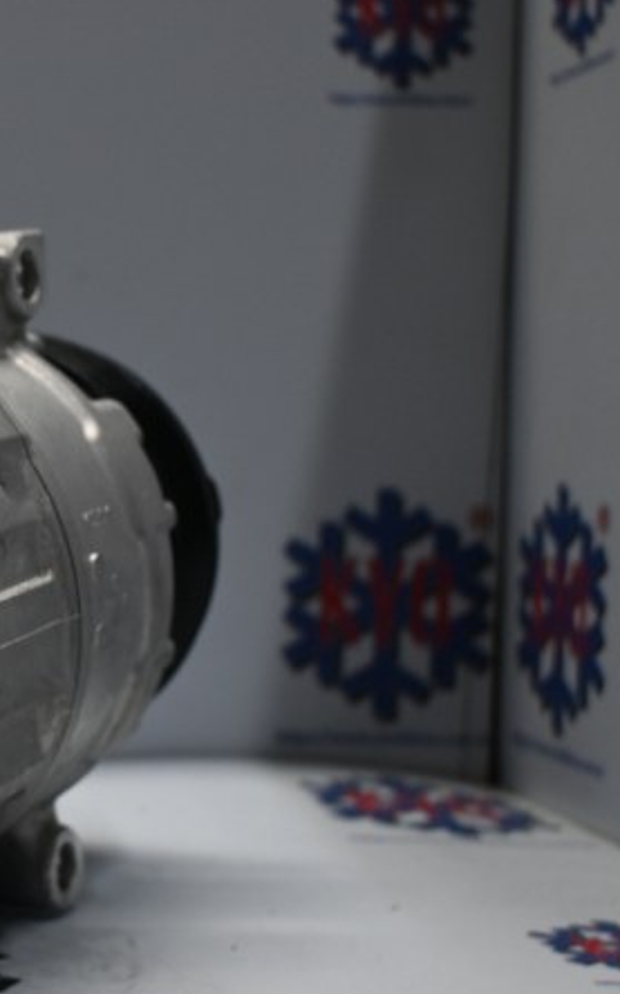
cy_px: 547
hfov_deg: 17.5
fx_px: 1866
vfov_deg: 29.8
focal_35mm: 69
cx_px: -217
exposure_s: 1/125
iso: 720
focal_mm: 25
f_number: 4.2
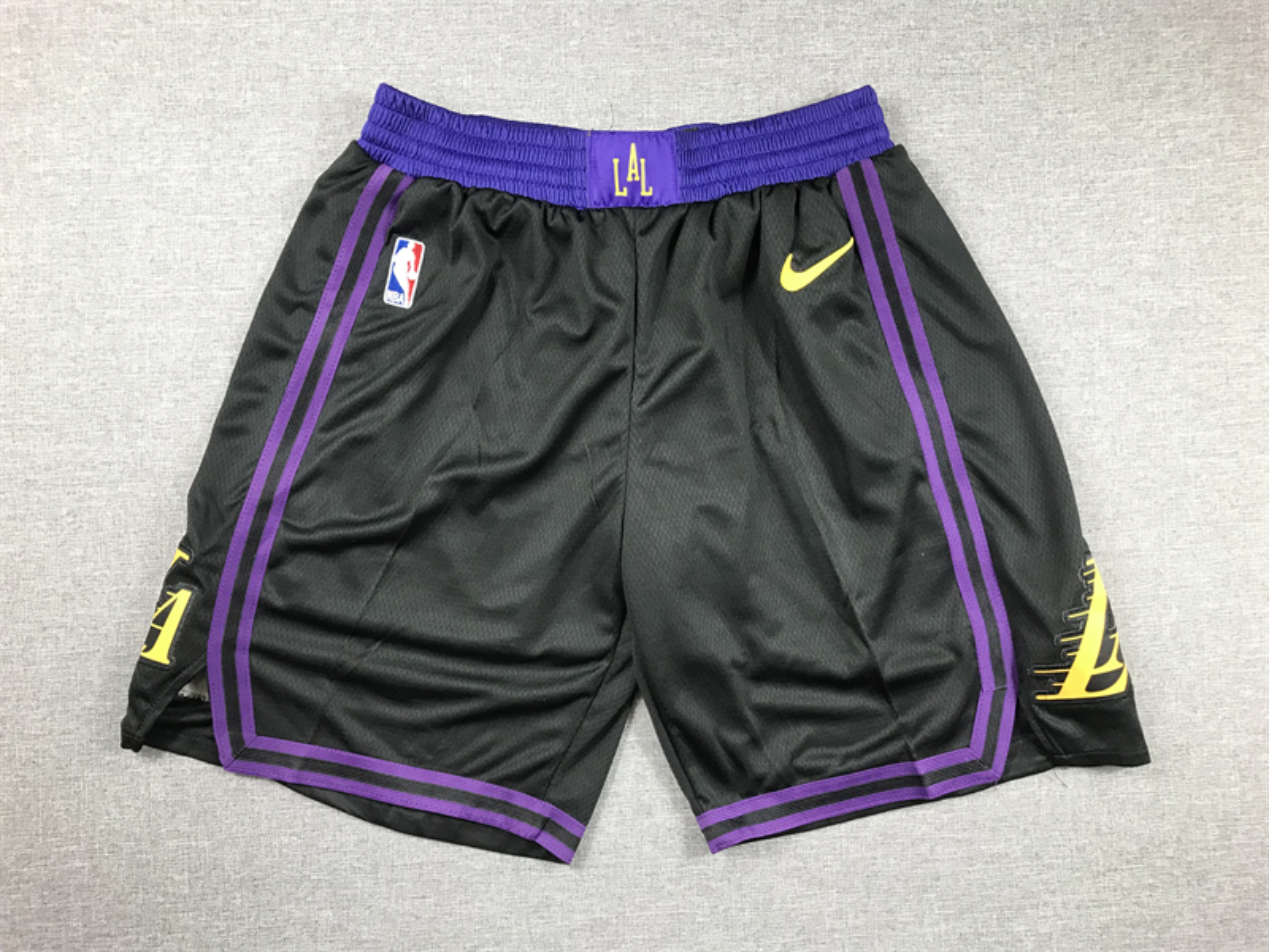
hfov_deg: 63.4
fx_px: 1026
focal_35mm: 28
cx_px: 634
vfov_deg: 49.7
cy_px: 476
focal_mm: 3.99
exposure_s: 1/33
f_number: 1.8
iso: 32
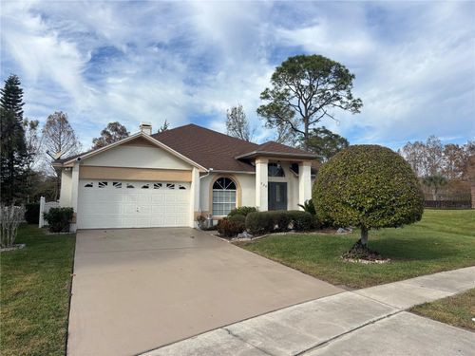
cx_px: 238
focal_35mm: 26
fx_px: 357
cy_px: 178
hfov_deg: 67.3
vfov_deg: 53.1
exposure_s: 1/3937
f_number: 1.6
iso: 50
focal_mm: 5.96
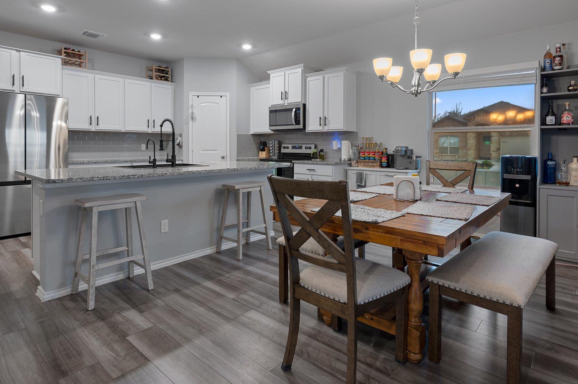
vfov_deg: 61.2
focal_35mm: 20
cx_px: 291
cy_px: 148
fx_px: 321
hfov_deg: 84.0
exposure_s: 1.3
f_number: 8
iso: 100
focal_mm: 16
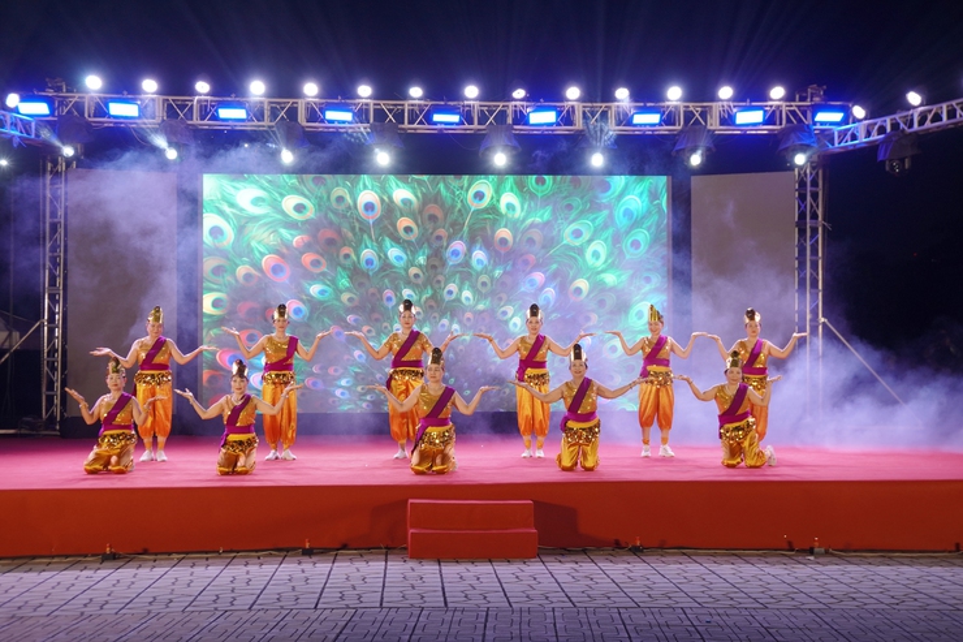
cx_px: 482
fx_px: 1324
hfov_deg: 40.0
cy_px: 321
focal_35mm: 50
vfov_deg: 27.2
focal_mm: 33
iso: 500
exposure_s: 1/60
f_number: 5.6
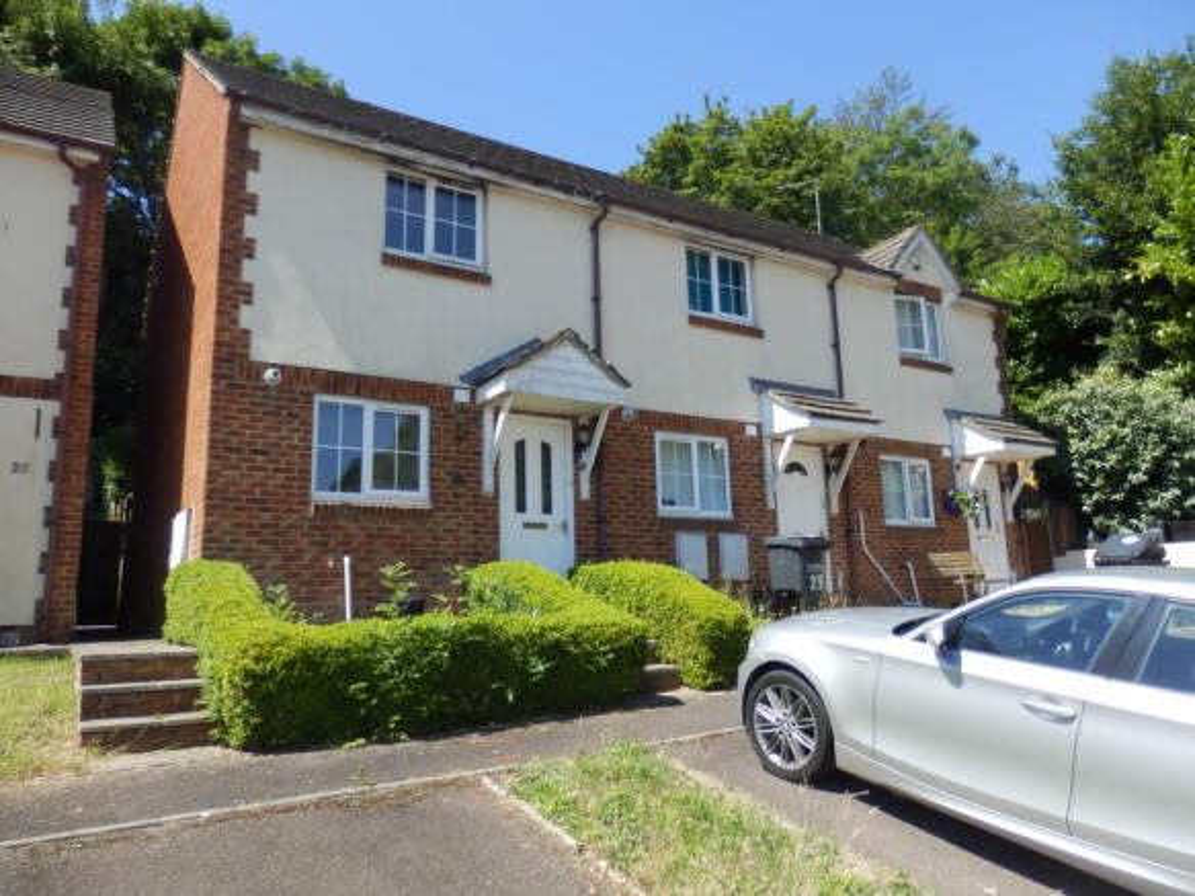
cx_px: 598
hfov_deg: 69.4
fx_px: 863
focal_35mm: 25
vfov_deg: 54.9
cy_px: 448
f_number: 3
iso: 80
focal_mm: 4.5
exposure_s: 1/640
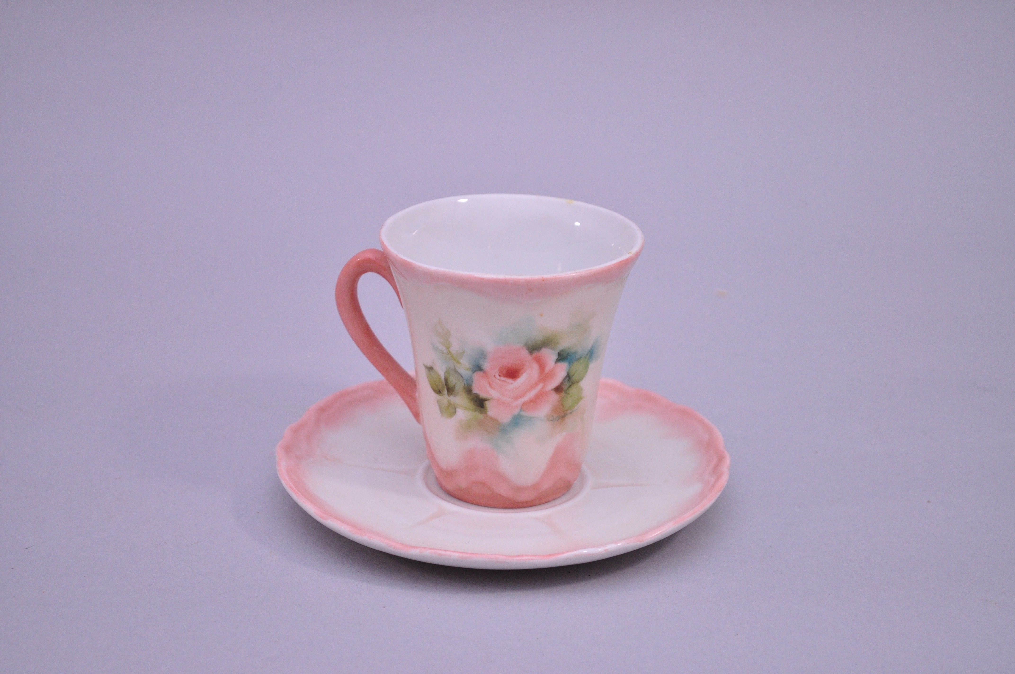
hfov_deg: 24.6
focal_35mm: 82
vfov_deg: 16.5
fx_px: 2323
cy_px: 337
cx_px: 508
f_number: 5.6
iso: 640
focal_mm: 55
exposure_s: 1/125
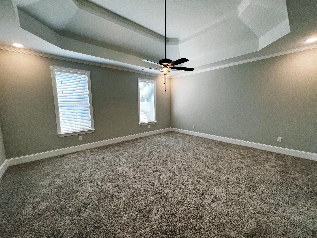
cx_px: 158
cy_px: 119
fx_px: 119
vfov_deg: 89.9
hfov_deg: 106.2
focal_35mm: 13
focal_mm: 1.57
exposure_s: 1/120
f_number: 1.8
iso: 100
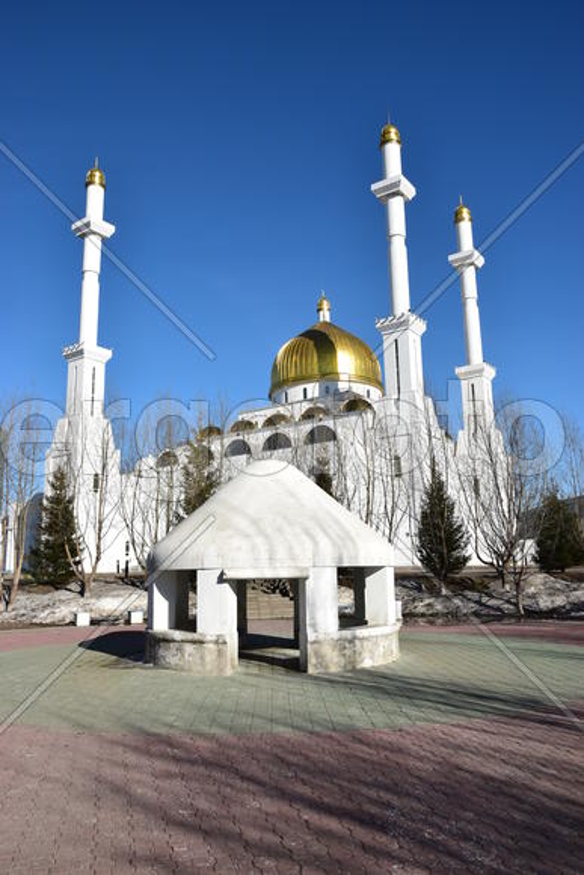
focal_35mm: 27
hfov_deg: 48.0
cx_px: 292
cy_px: 438
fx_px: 657
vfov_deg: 67.4
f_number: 9
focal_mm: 18
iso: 100
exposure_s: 1/250
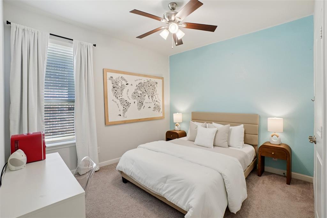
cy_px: 109
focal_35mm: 15
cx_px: 164
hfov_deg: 100.4
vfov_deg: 77.3
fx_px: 136
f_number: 8
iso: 400
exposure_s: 1/25
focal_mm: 10
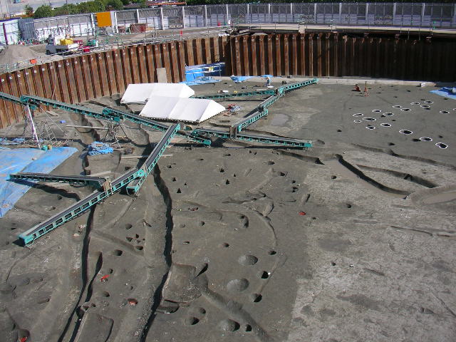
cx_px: 228
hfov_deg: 50.1
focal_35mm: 37
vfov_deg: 38.7
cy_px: 171
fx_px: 487
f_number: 6.9
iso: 50
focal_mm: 5.7
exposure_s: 1/400
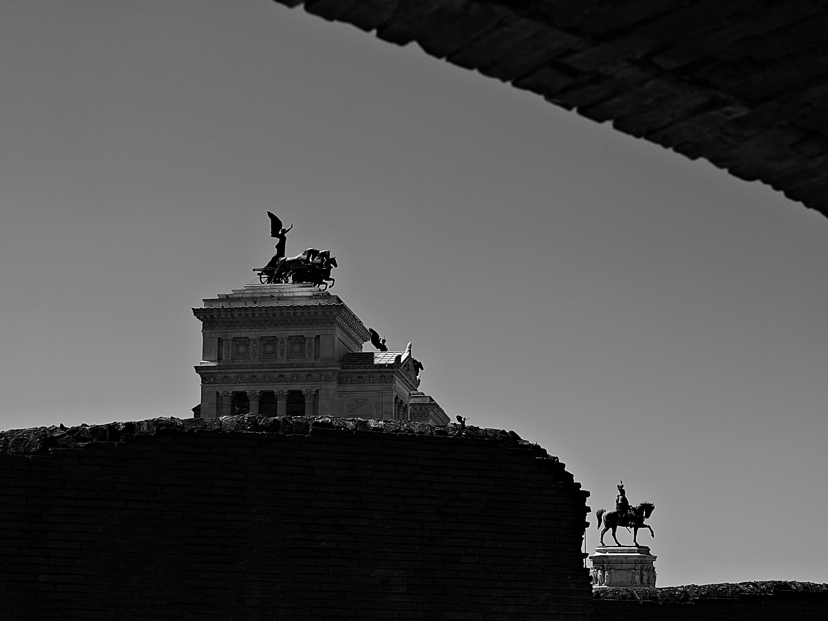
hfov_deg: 28.6
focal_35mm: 68
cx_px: 414
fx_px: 1627
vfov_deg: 21.6
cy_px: 310
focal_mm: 34
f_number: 7.1
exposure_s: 1/1000
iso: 200
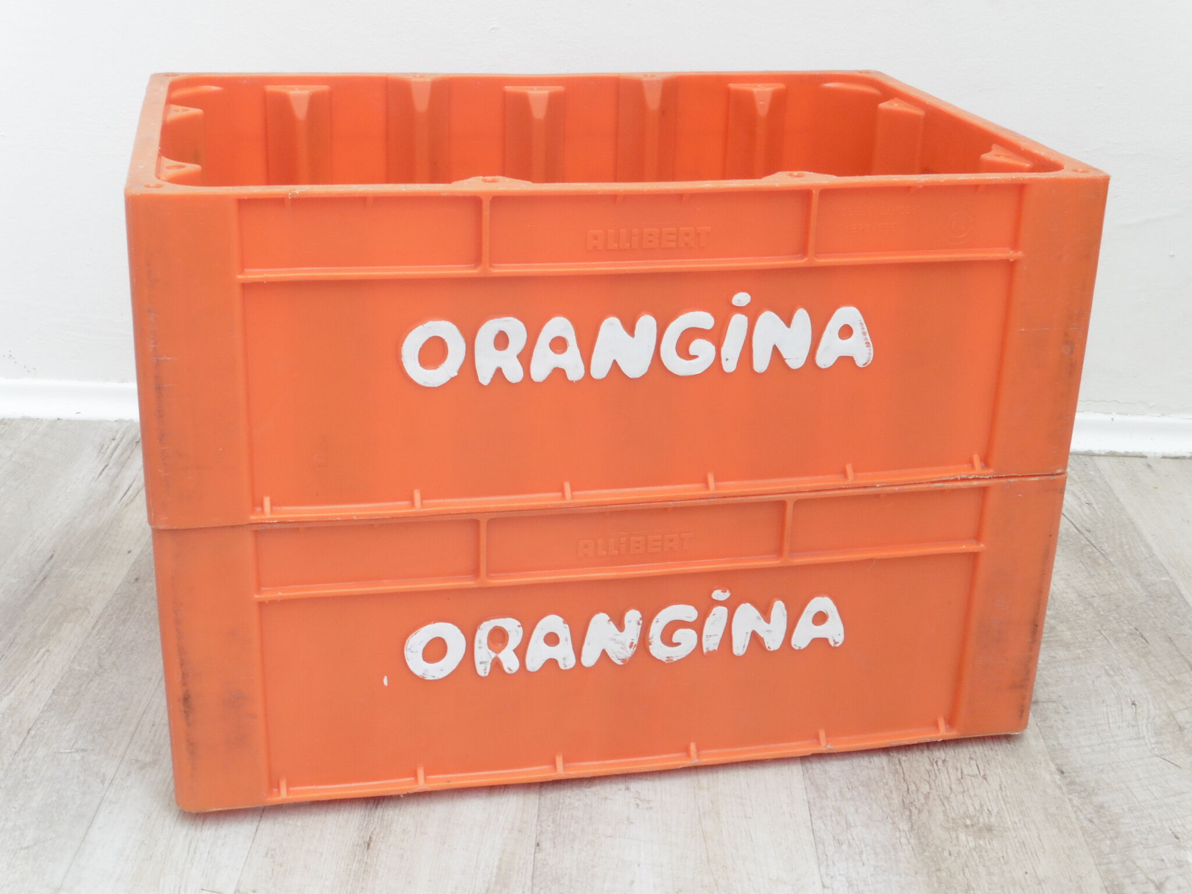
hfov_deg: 42.9
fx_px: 1515
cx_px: 596
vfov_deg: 32.9
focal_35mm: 44
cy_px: 447
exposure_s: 1/25
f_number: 5.6
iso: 100
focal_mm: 7.9
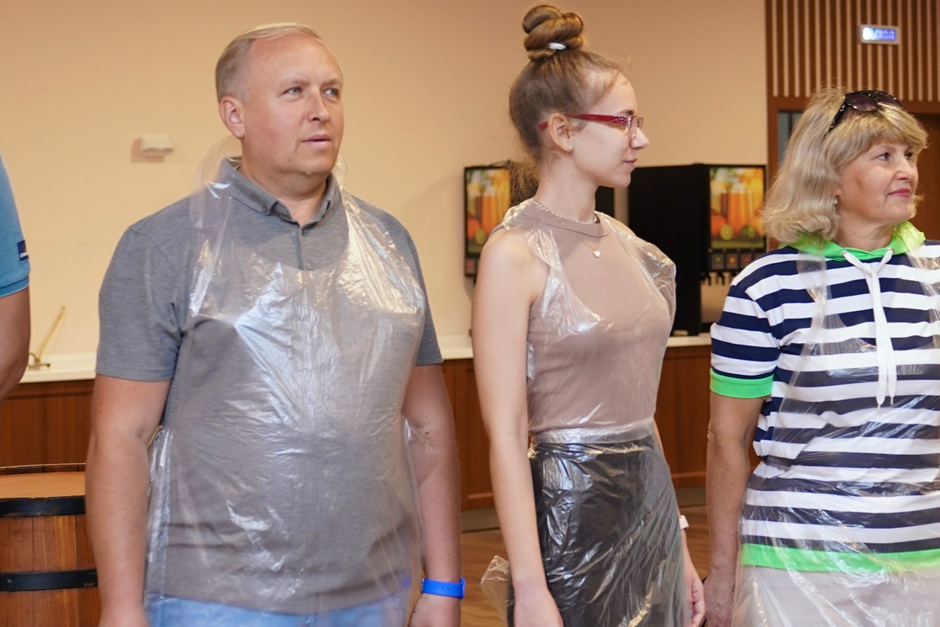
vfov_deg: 15.7
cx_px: 616
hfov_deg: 23.3
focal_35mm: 87
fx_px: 2272
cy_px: 229
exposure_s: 1/60
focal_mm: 38
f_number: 2.8
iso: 500
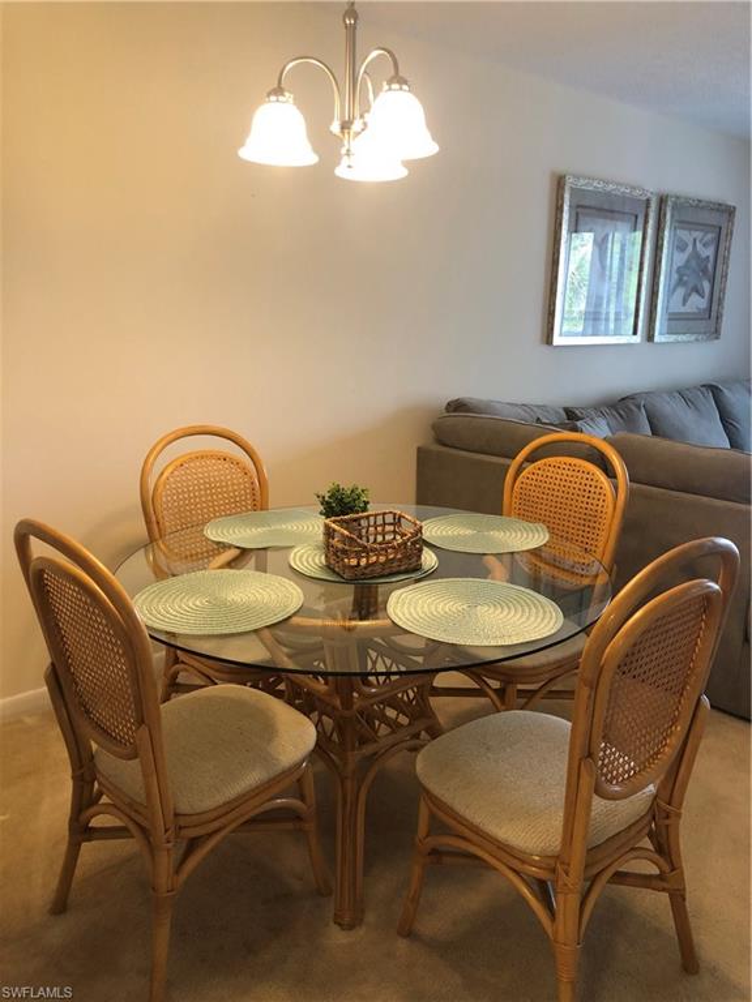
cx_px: 376
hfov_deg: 49.7
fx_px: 811
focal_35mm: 28
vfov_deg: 63.4
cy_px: 501
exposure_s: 1/20
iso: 40
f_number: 1.8
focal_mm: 3.99
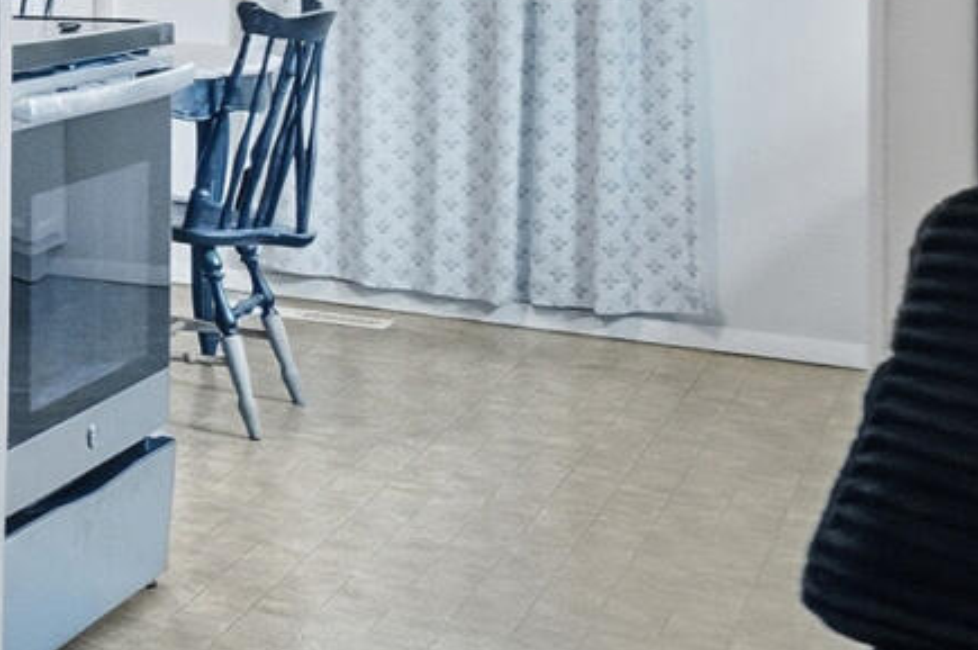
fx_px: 1872
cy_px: -102
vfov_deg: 18.8
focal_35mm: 69
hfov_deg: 17.0
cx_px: -1156
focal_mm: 10
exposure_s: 1/60
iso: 100
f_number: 4
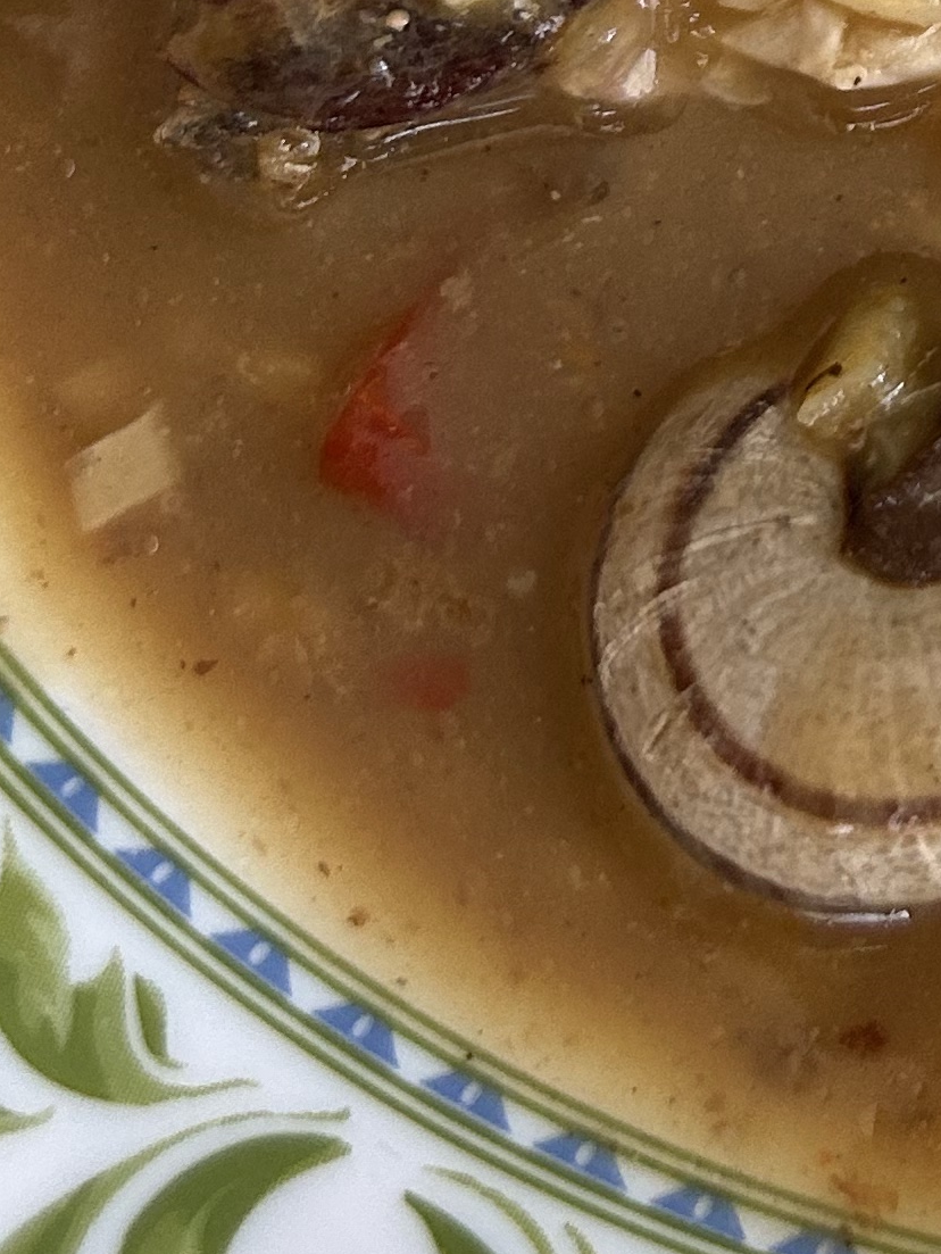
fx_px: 3441
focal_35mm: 95
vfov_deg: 19.2
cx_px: 1481
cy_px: -332
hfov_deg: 14.4
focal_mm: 5.7
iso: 125
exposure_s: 1/105
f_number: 1.5
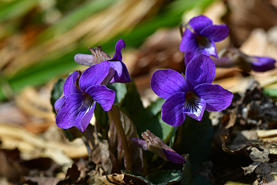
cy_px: 92
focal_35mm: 157
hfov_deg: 13.1
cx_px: 138
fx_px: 1207
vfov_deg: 8.7
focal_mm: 105
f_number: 14
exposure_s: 1/80
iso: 100
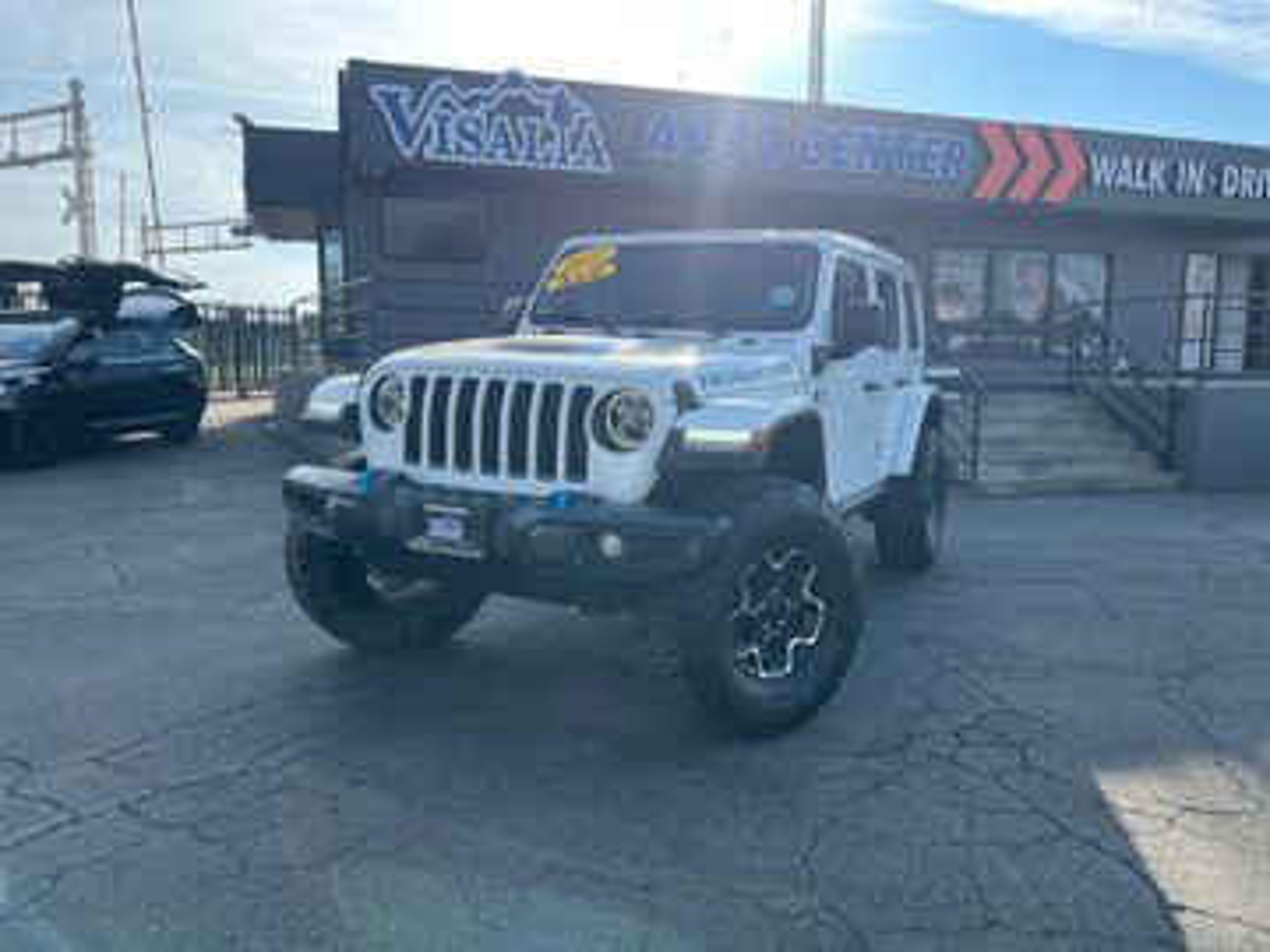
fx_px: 954
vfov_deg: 53.1
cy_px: 476
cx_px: 635
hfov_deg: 67.3
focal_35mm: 26
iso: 50
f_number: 1.5
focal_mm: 5.7
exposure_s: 1/1724
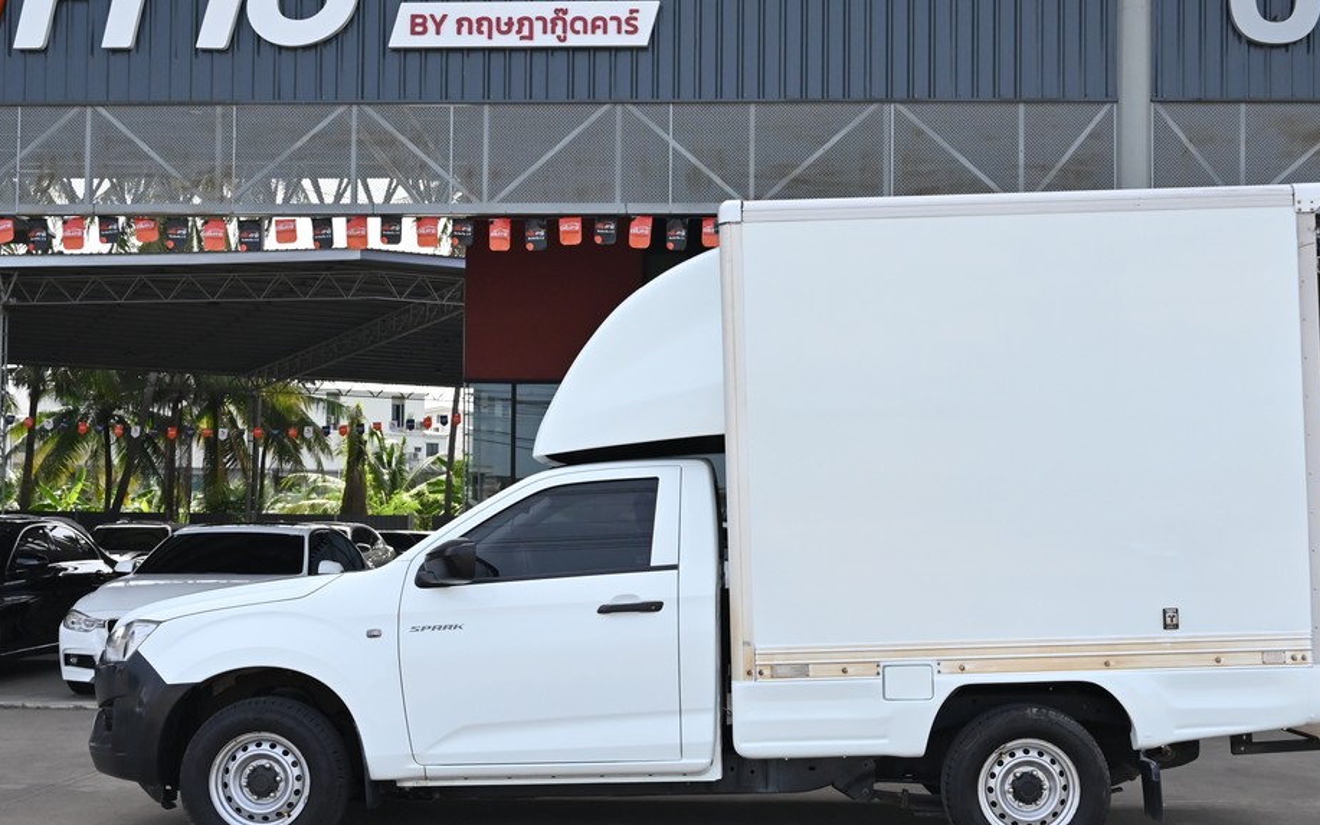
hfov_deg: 45.2
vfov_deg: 29.2
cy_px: 482
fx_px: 1583
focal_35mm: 44
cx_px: 720
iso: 800
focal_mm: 24
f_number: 4.8
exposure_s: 1/4000
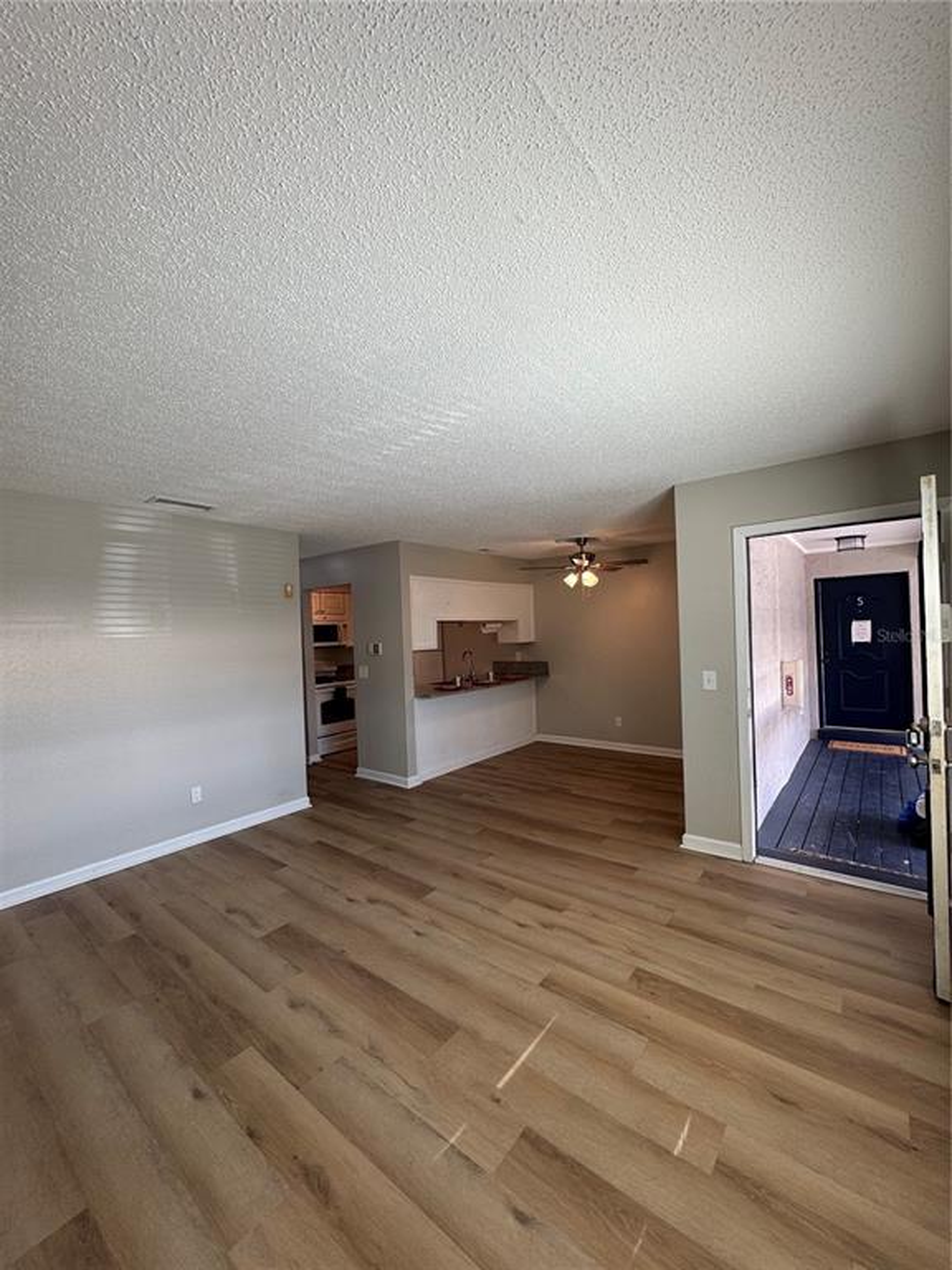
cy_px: 635
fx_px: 513
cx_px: 476
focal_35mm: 14
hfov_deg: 85.7
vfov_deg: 102.1
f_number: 2.2
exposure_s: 1/120
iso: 80
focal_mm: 2.22
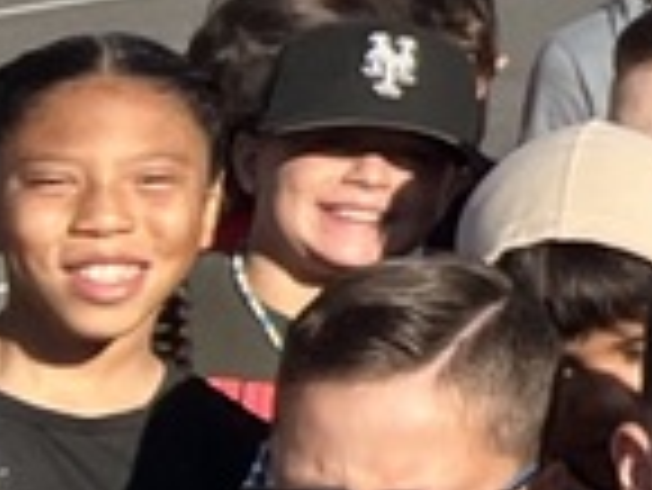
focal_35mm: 162
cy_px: -76
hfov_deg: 9.0
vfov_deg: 9.1
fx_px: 3054
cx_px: 2158
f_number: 2.2
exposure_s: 1/806
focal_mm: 2.71
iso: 32
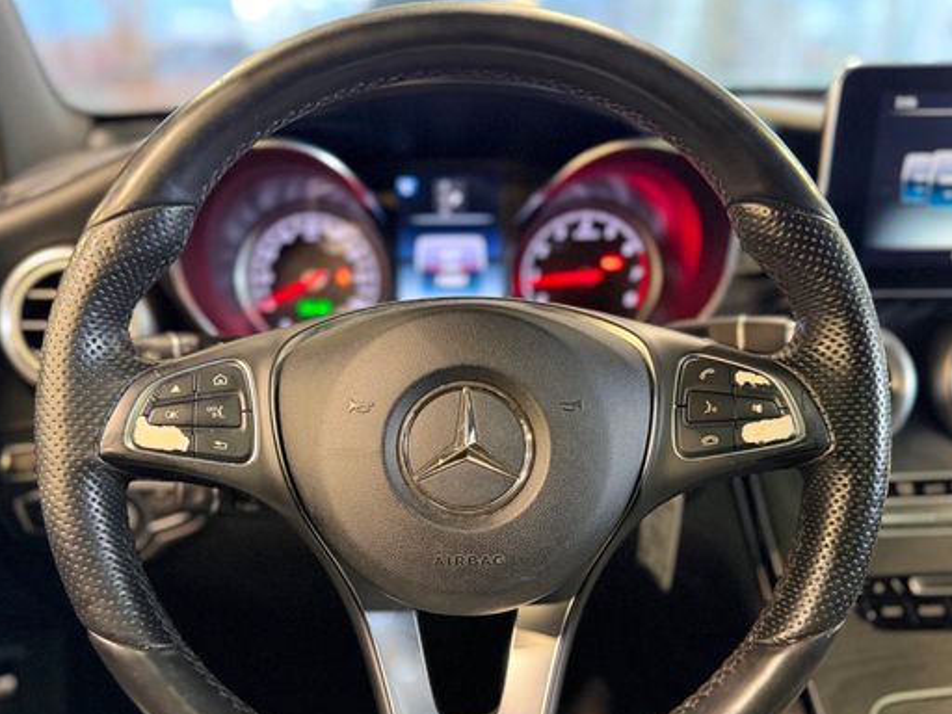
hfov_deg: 60.0
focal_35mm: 30
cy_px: 430
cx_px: 461
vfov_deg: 46.5
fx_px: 825
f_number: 1.78
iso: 800
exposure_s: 1/53
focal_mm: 6.76
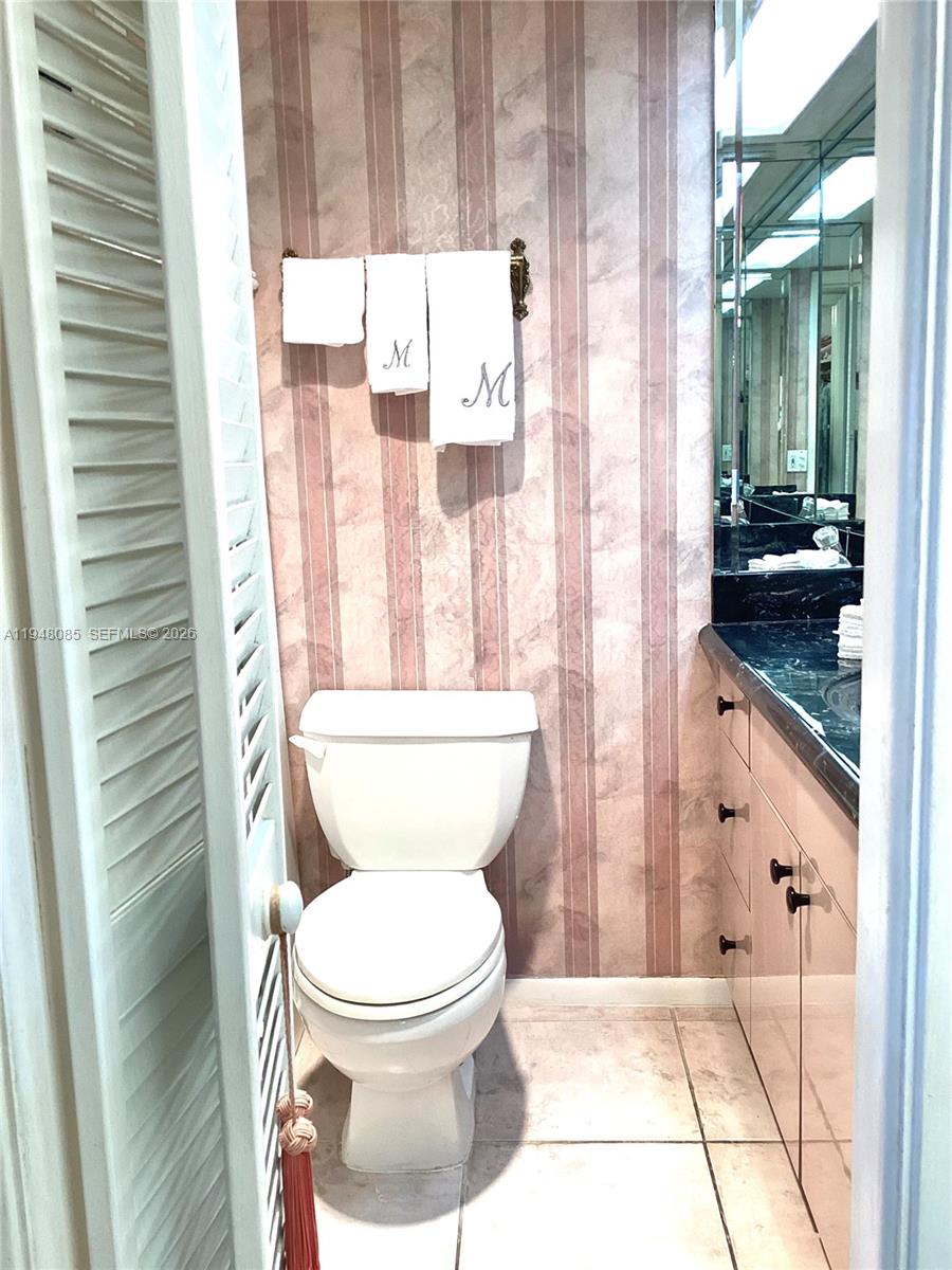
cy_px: 635
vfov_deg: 58.4
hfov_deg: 45.4
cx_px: 476
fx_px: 1137
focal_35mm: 31
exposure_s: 1/60
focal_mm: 3.3
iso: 64
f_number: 2.4
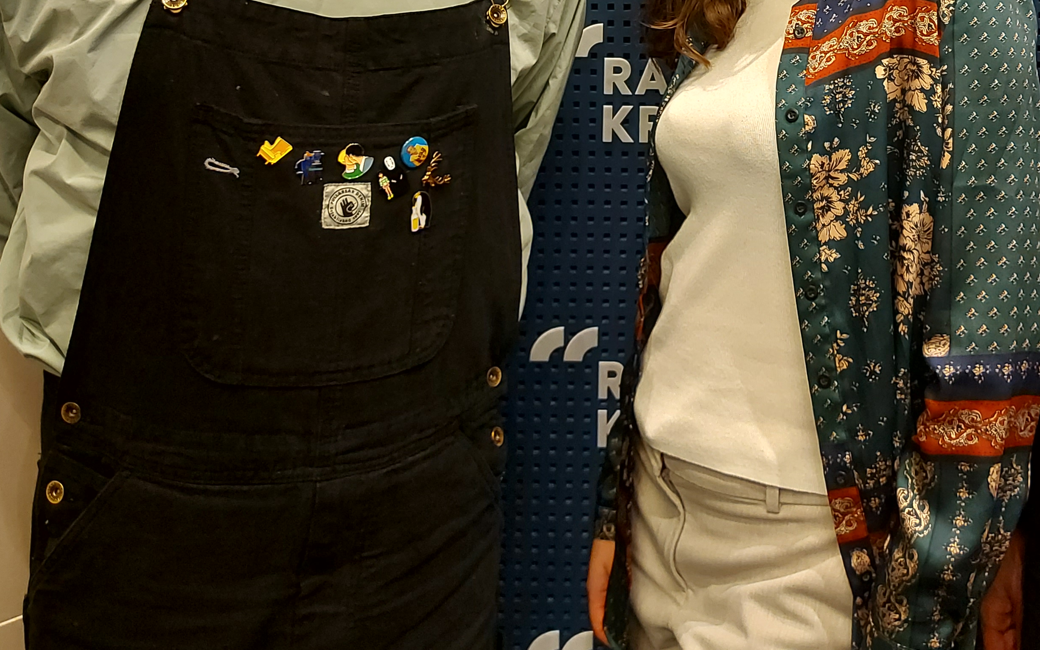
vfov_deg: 25.1
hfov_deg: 41.1
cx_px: 720
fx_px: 1361
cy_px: -50
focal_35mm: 48
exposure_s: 1/33
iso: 250
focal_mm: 5.23
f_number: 1.8
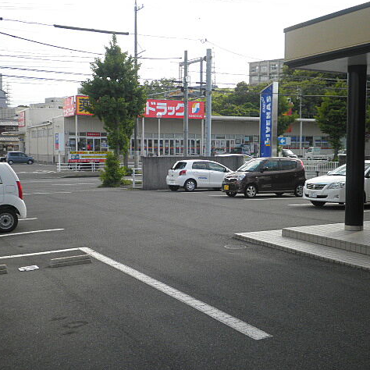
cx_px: 183
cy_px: 184
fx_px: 520
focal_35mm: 43
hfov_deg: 39.2
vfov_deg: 39.2
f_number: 3.1
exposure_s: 1/400
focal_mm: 6.4
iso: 64
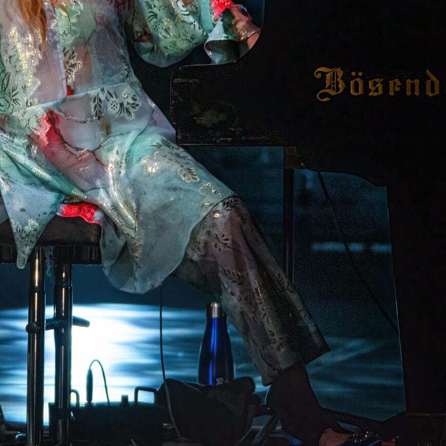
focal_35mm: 1154
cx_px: 49
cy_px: 79
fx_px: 16822
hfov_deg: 1.5
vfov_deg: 1.5
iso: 4000
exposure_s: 1/250
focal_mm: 460
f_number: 6.3
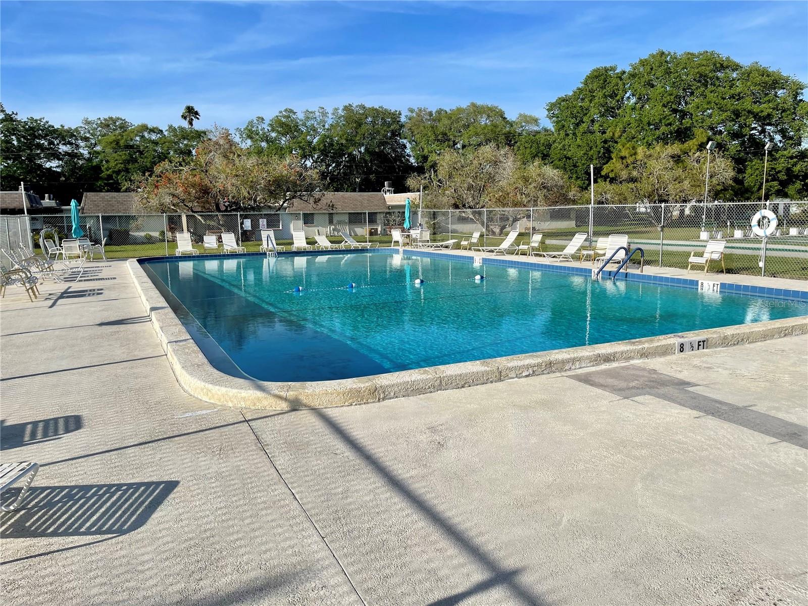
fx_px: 607
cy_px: 303
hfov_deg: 67.3
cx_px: 404
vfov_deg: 53.1
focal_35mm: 26
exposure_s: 1/5128
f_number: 1.6
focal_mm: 5.1
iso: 32
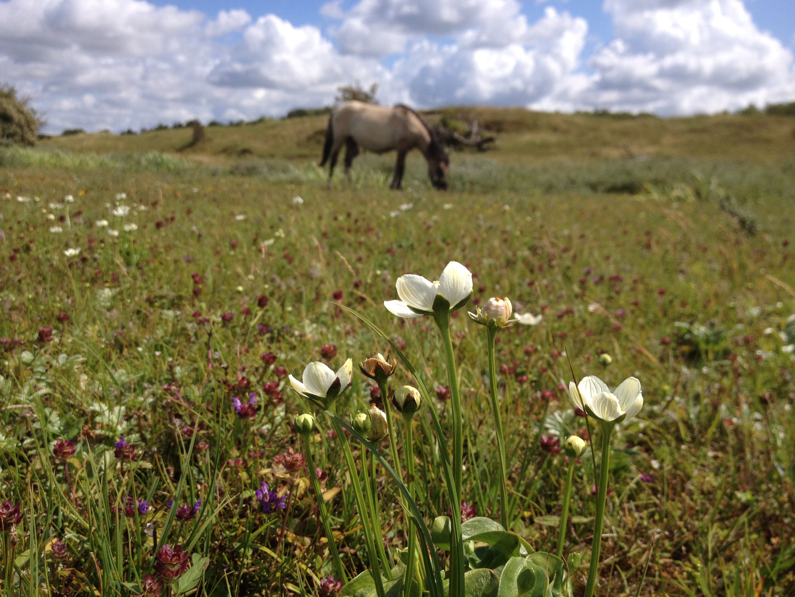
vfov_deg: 40.7
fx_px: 804
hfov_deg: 52.6
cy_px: 298
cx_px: 398
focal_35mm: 35
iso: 50
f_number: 2.4
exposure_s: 1/2404
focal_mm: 4.28
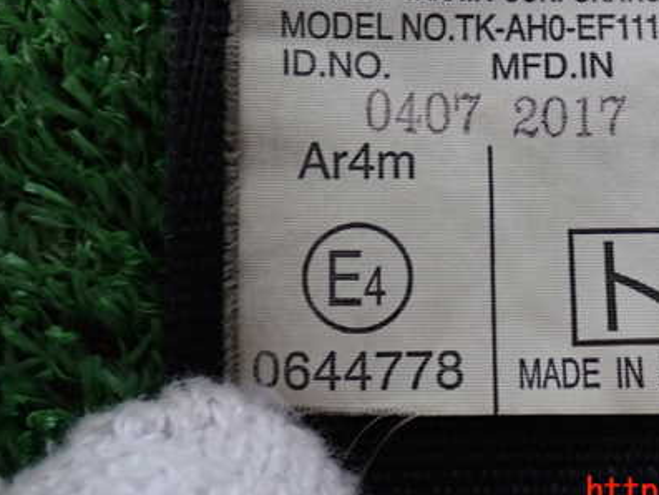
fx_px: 1181
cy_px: 140
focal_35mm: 62
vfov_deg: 23.5
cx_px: 463
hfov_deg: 30.8
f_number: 2.8
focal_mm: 7.31
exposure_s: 1/40
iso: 250
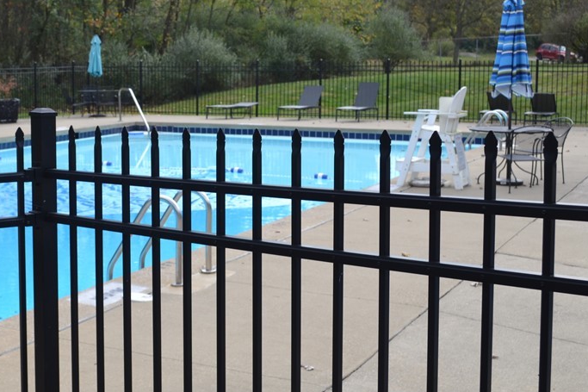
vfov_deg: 21.9
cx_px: 155
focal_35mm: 62
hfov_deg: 31.9
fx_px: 1012
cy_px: 174
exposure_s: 1/160
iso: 100
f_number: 6.3
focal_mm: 26
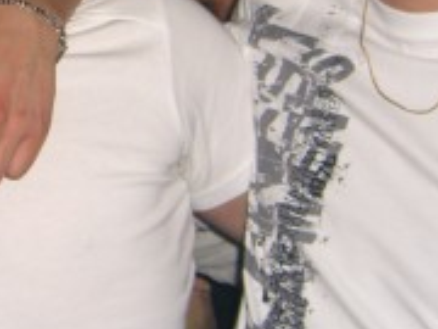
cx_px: -68
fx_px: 1607
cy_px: -32
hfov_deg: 15.1
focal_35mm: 127
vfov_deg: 11.5
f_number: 2.8
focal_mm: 7.9
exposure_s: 1/60
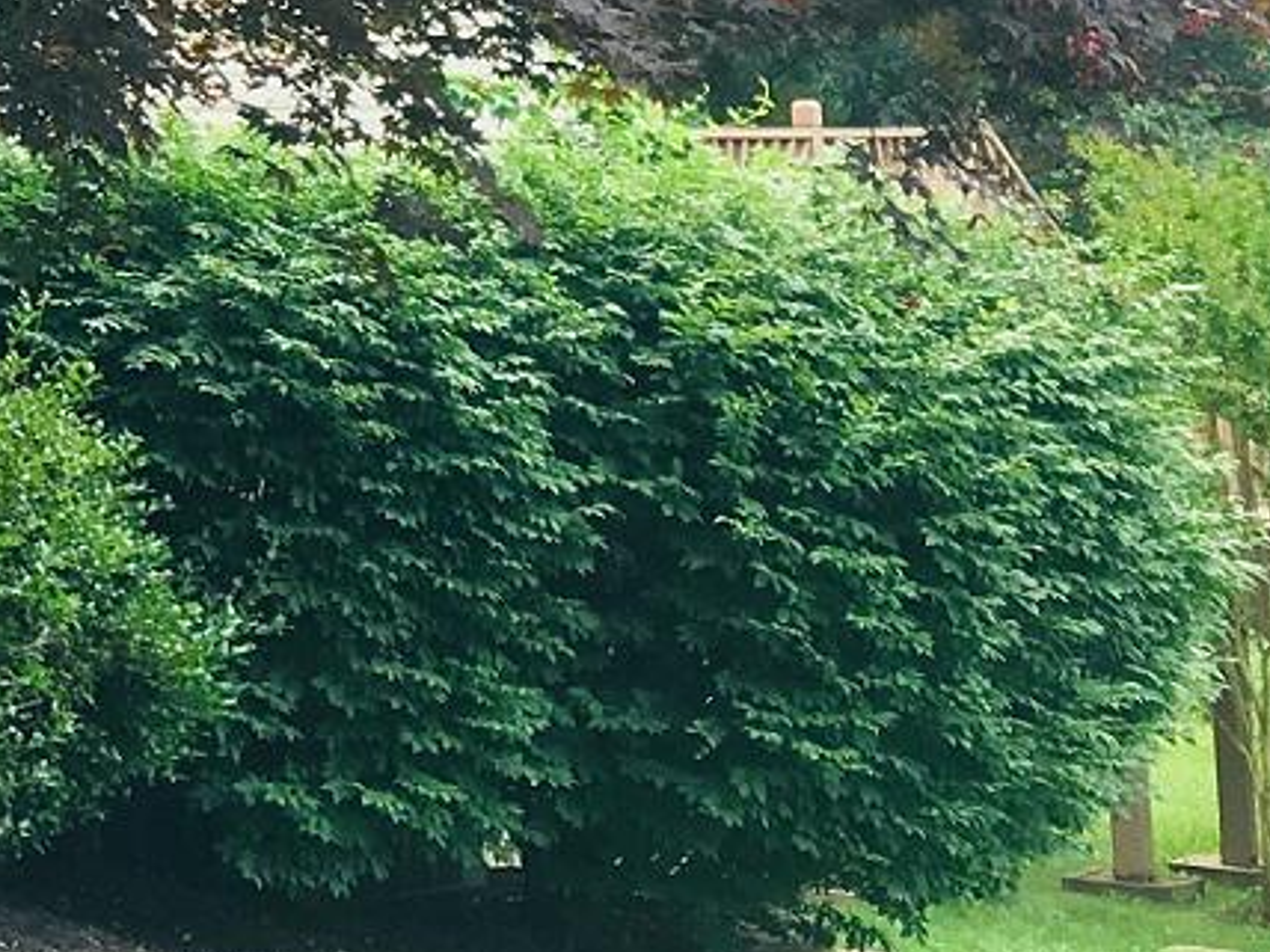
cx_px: -1310
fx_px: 4513
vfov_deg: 11.6
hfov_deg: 13.6
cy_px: -378
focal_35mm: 123
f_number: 2.2
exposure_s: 1/238
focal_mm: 4.15
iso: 25
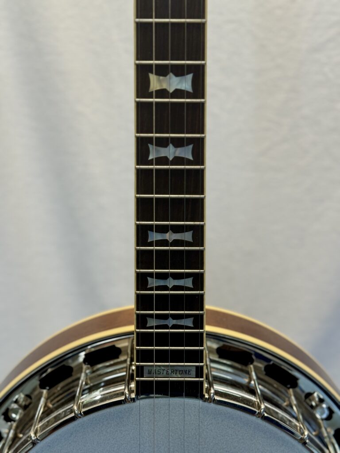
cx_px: 170
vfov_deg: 39.7
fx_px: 629
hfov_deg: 30.3
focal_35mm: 48
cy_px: 226
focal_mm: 6.76
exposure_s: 1/60
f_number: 1.78
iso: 80
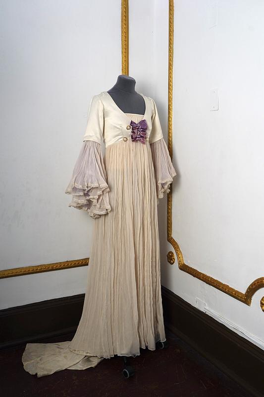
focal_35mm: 36
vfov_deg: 53.1
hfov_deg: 36.9
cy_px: 198
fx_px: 396
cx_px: 132
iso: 500
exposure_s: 1/125
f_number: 5
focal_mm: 36
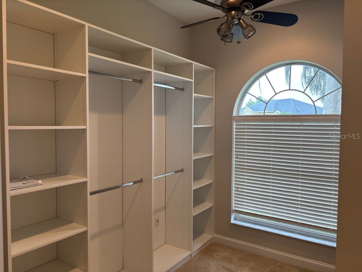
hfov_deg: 67.3
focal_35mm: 26
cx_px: 181
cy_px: 136
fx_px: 272
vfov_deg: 53.1
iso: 80
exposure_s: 1/60
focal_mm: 5.96
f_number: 1.6
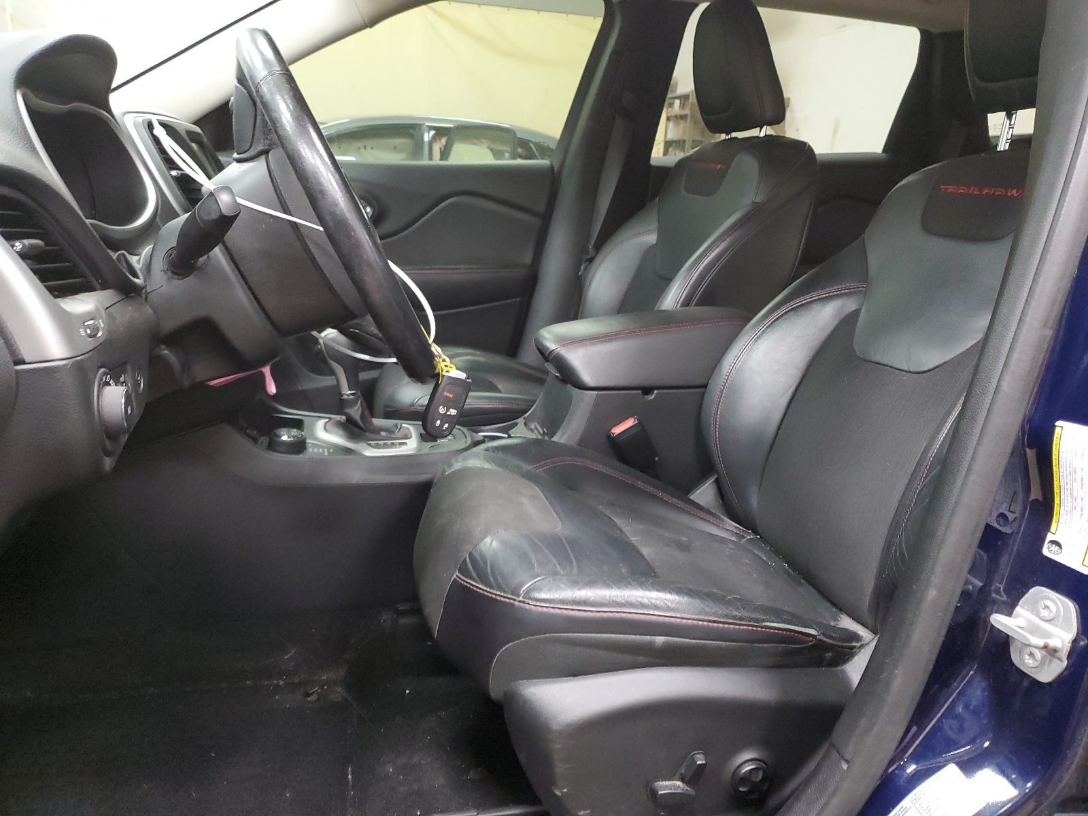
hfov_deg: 67.3
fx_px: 817
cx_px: 544
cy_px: 408
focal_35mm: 26
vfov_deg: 53.1
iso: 301
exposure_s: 1/17
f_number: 1.5
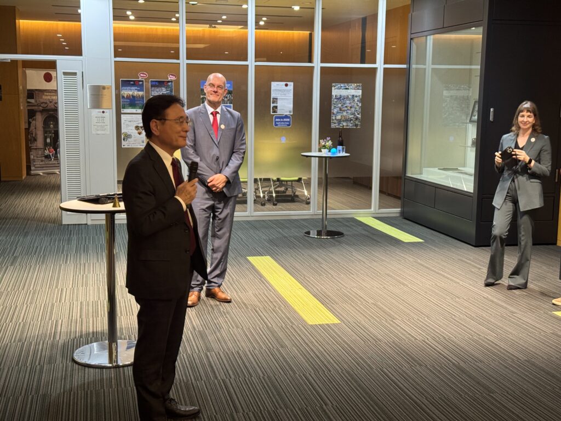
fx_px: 778
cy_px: 210
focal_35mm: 48
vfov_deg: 30.3
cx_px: 280
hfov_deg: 39.7
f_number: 1.78
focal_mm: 6.76
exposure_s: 1/60
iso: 250
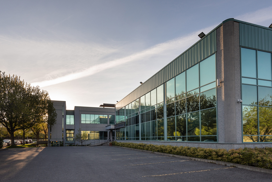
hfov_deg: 86.9
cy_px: 91
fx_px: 144
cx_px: 136
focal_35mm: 19
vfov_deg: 64.6
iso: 200
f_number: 8
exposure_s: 1/250
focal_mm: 19
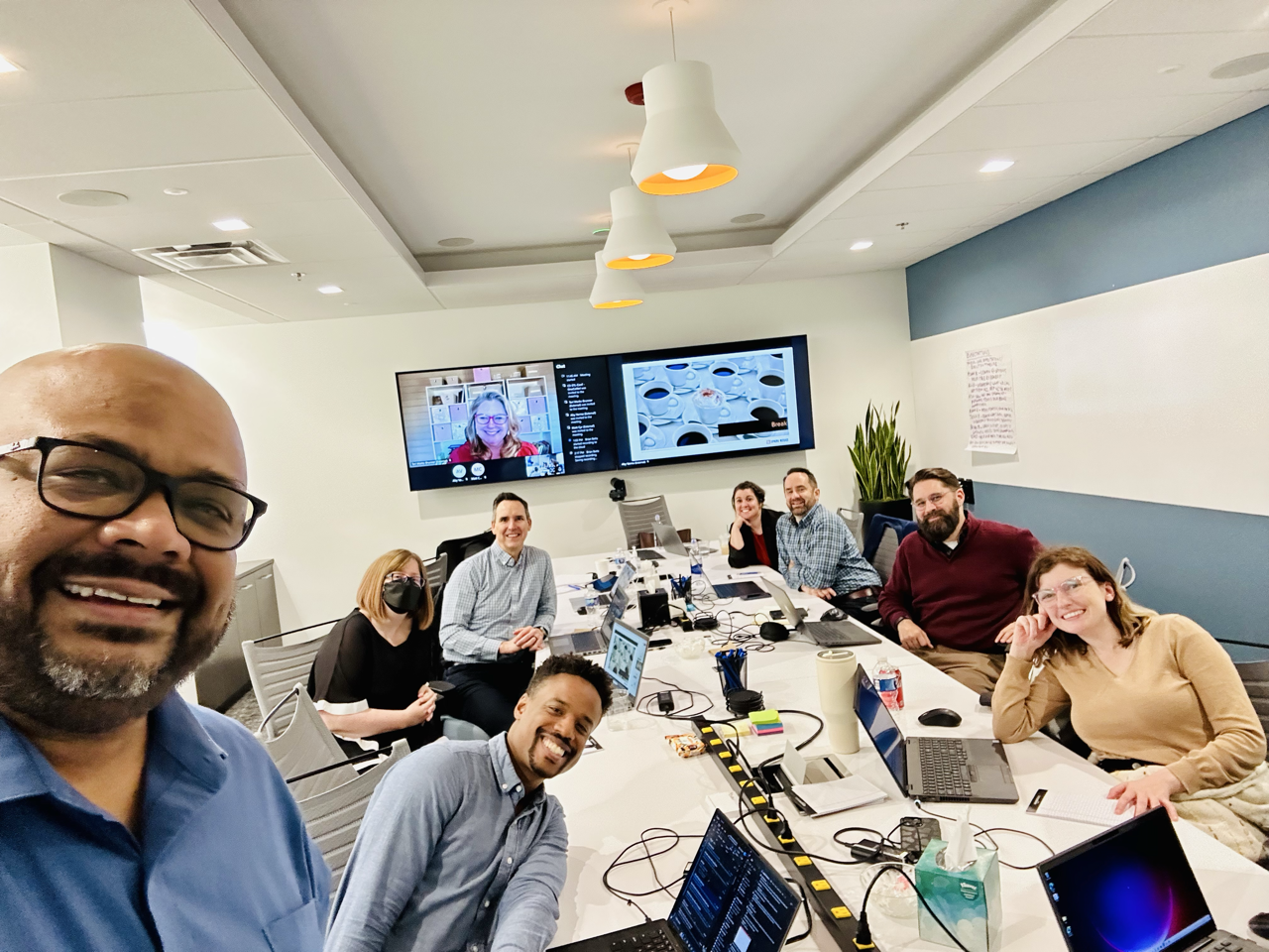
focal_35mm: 23
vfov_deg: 58.9
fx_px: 843
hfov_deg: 73.9
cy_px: 476
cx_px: 634
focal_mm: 2.69
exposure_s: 1/60
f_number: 1.9
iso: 200
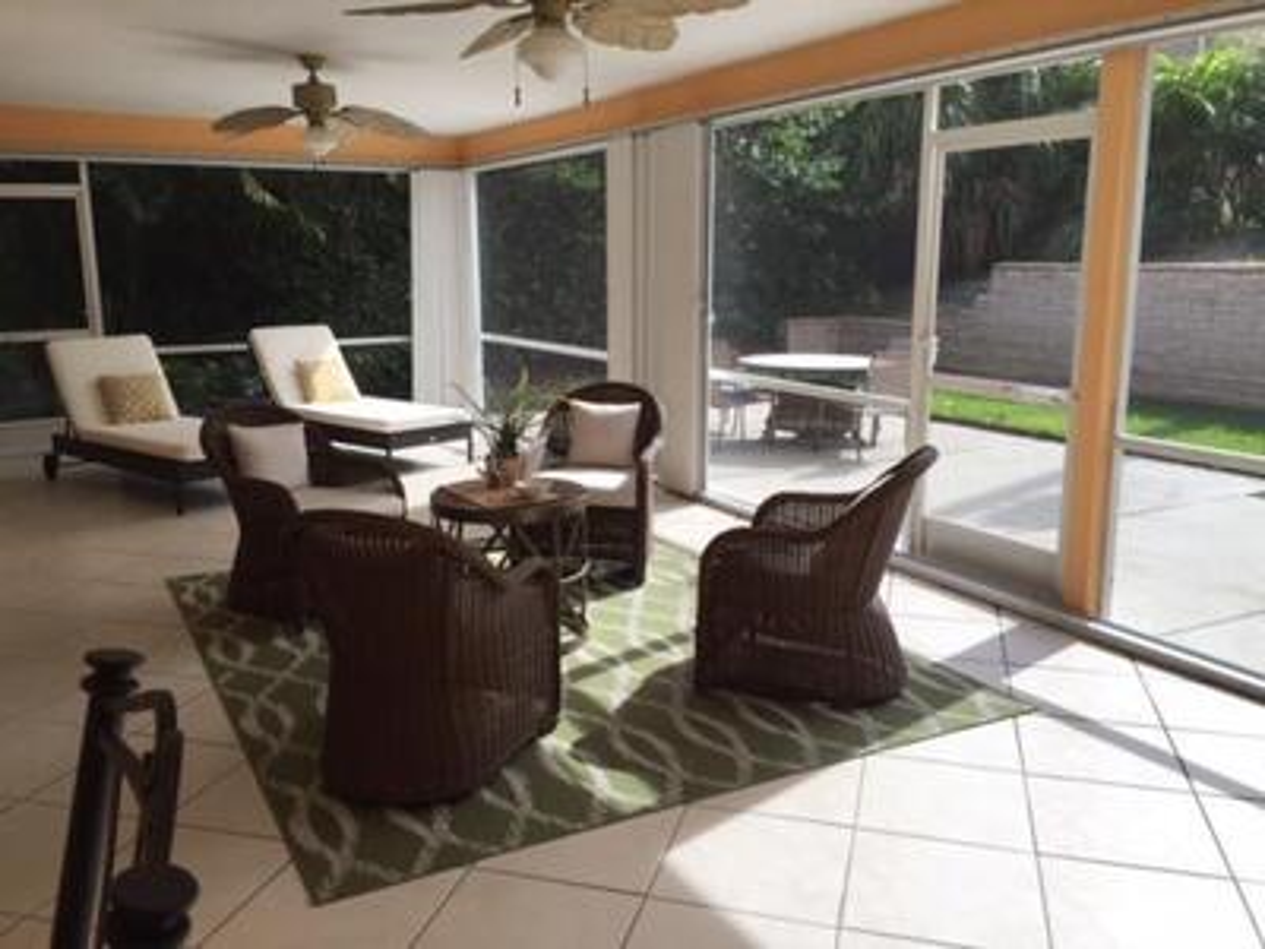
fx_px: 1060
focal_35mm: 29
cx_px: 632
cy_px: 474
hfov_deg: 61.7
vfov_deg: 48.2
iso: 32
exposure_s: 1/807
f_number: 2.2
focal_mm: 4.15
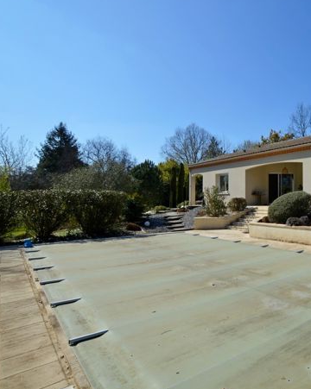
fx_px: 253
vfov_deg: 75.1
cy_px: 190
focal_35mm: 22
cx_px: 287
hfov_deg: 53.9
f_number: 8
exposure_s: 1/250
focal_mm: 10
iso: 100
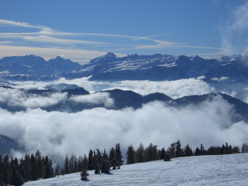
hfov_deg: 24.7
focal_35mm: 79
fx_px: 566
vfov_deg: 18.7
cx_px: 124
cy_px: 93
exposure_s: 1/2000
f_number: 6.5
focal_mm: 12.8
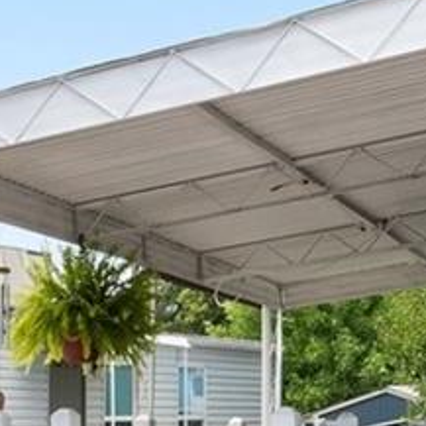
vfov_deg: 18.3
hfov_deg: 17.6
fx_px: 1309
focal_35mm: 94
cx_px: -94
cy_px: 361
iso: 400
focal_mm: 10
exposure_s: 1/250
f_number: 8
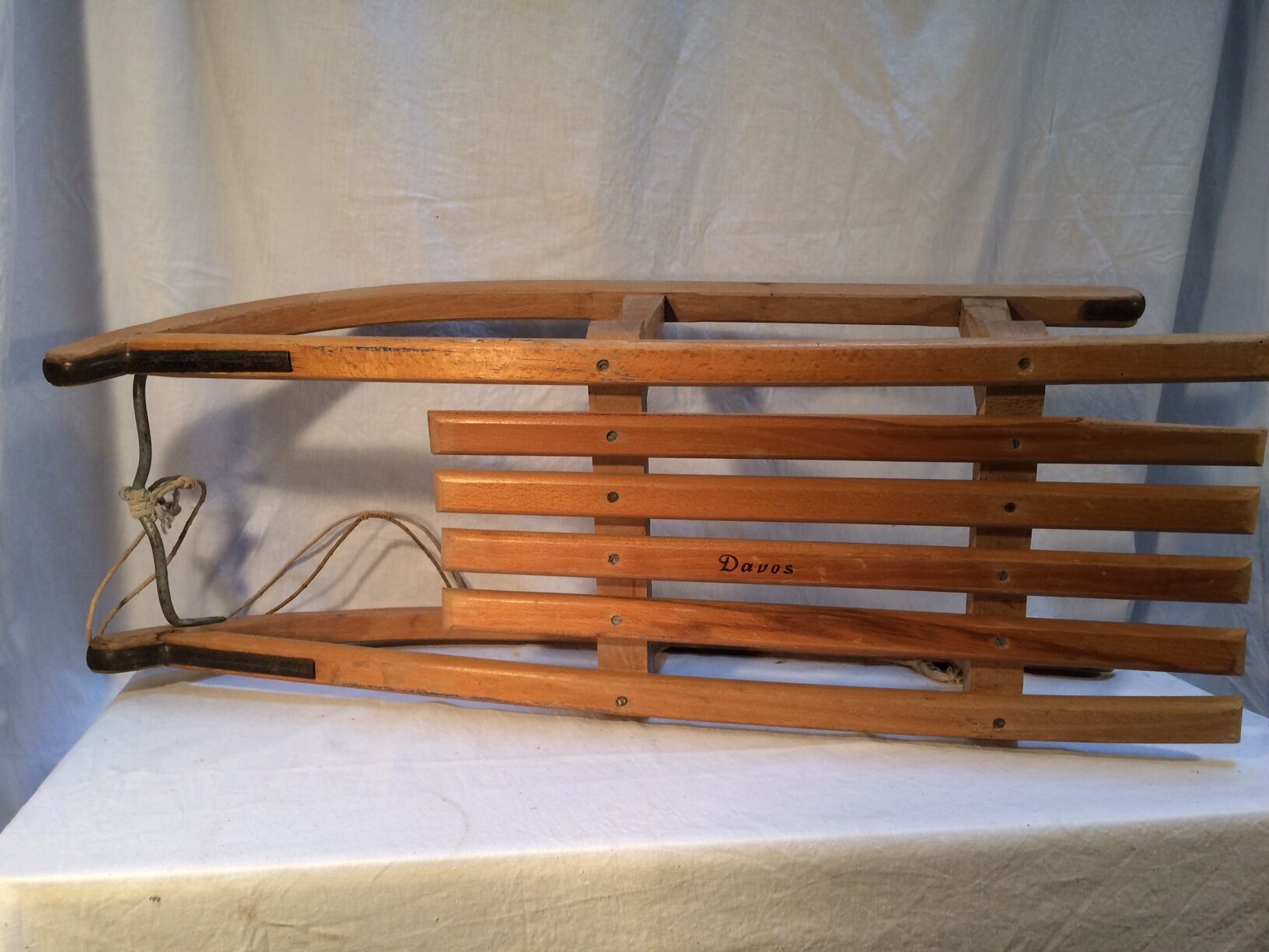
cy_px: 476
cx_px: 634
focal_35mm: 29
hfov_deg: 61.7
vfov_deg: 48.2
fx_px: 1063
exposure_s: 1/33
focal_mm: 4.15
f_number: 2.2
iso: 40
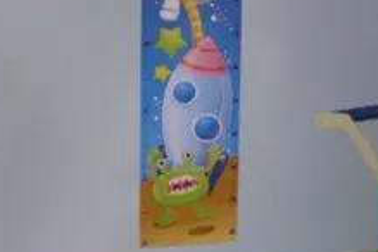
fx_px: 787
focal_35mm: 75
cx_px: 169
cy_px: -73
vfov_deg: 17.1
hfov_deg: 27.0
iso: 100
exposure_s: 1/19
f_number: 2.8
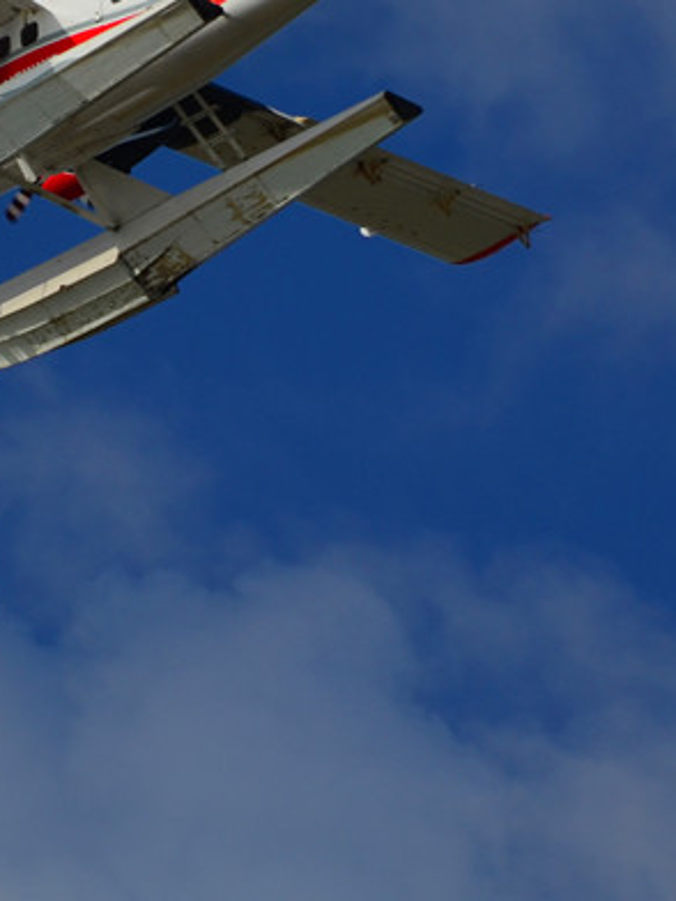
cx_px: -116
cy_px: 55
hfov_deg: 1.7
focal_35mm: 852
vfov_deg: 2.3
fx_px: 22184
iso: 100
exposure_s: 1/1600
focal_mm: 200
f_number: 8
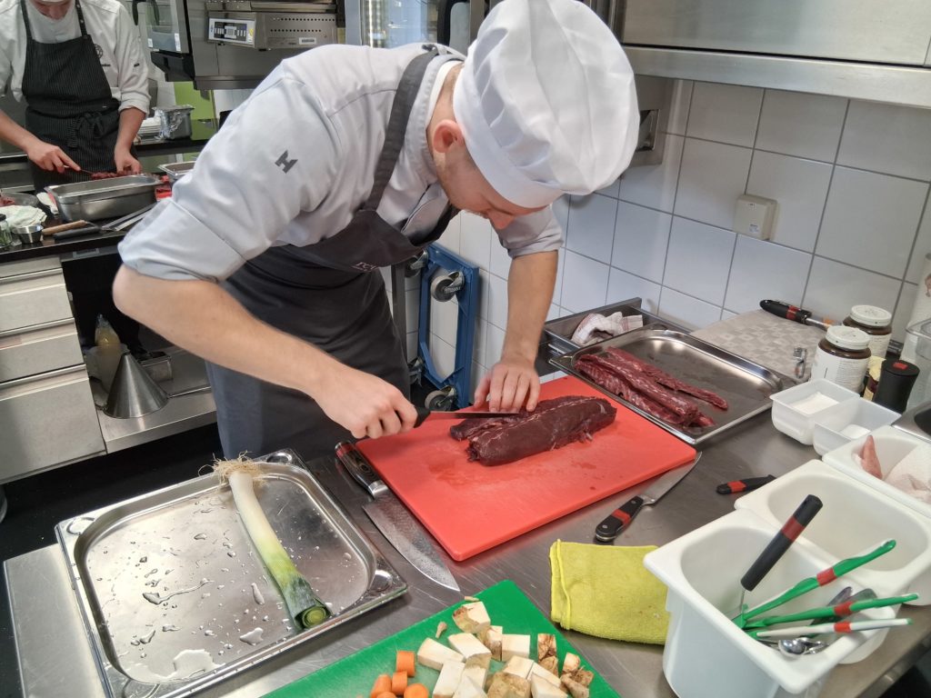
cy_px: 349
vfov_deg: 53.1
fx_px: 699
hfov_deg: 67.3
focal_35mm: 26
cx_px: 466
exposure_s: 1/100
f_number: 1.8
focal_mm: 3.98
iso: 160
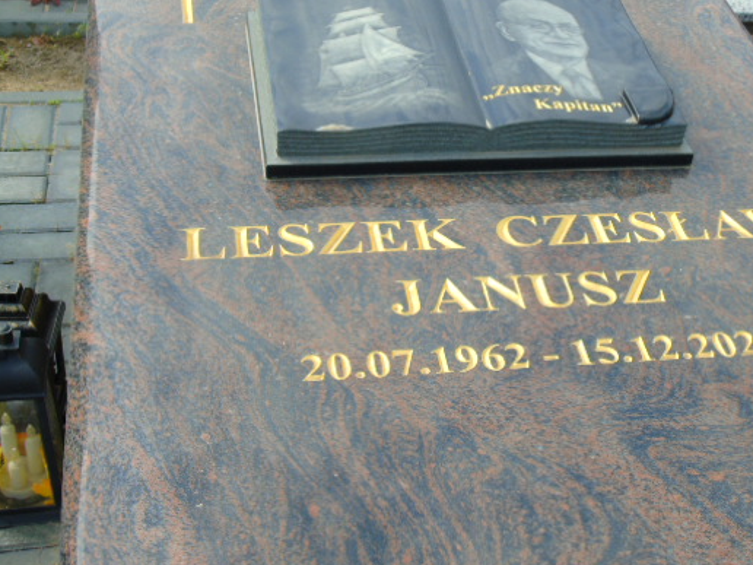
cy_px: 222
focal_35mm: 57
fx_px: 1240
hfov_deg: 33.6
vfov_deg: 25.6
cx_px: 463
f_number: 4.1
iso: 80
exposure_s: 1/400
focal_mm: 8.2
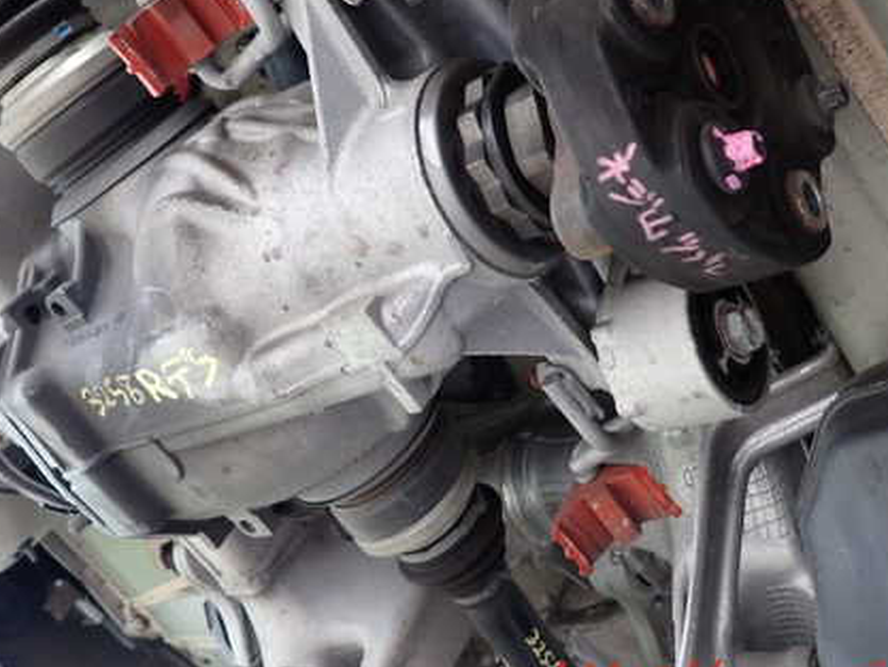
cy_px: 230
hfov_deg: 51.3
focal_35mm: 36
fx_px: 924
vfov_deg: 39.3
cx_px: 400
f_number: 2
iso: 200
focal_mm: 4.5
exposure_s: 1/40
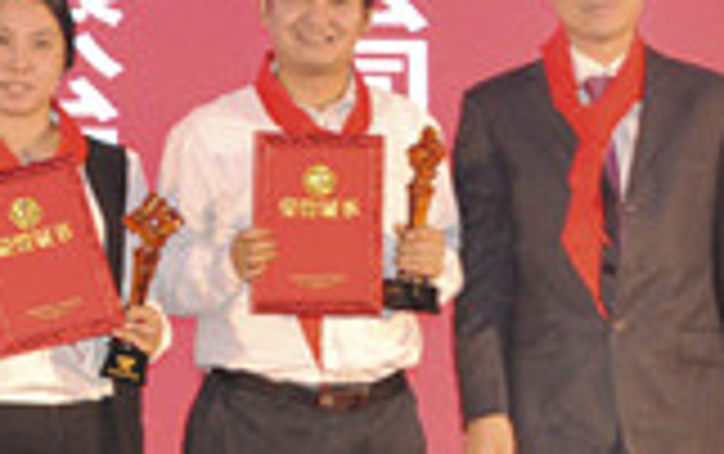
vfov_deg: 7.2
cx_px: -531
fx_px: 3595
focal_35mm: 182
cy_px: -56
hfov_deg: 10.8
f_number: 4.5
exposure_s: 1/60
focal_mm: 24
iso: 500
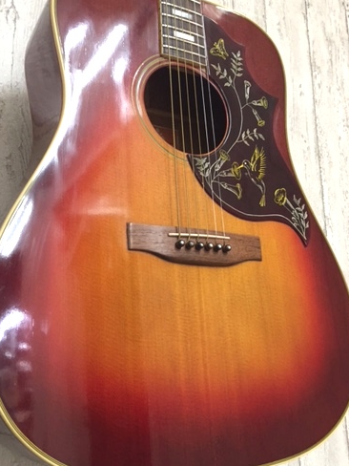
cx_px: 149
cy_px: 222
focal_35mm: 38
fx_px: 511
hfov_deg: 37.6
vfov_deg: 49.0
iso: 125
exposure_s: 1/30
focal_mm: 4.15
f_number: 2.2
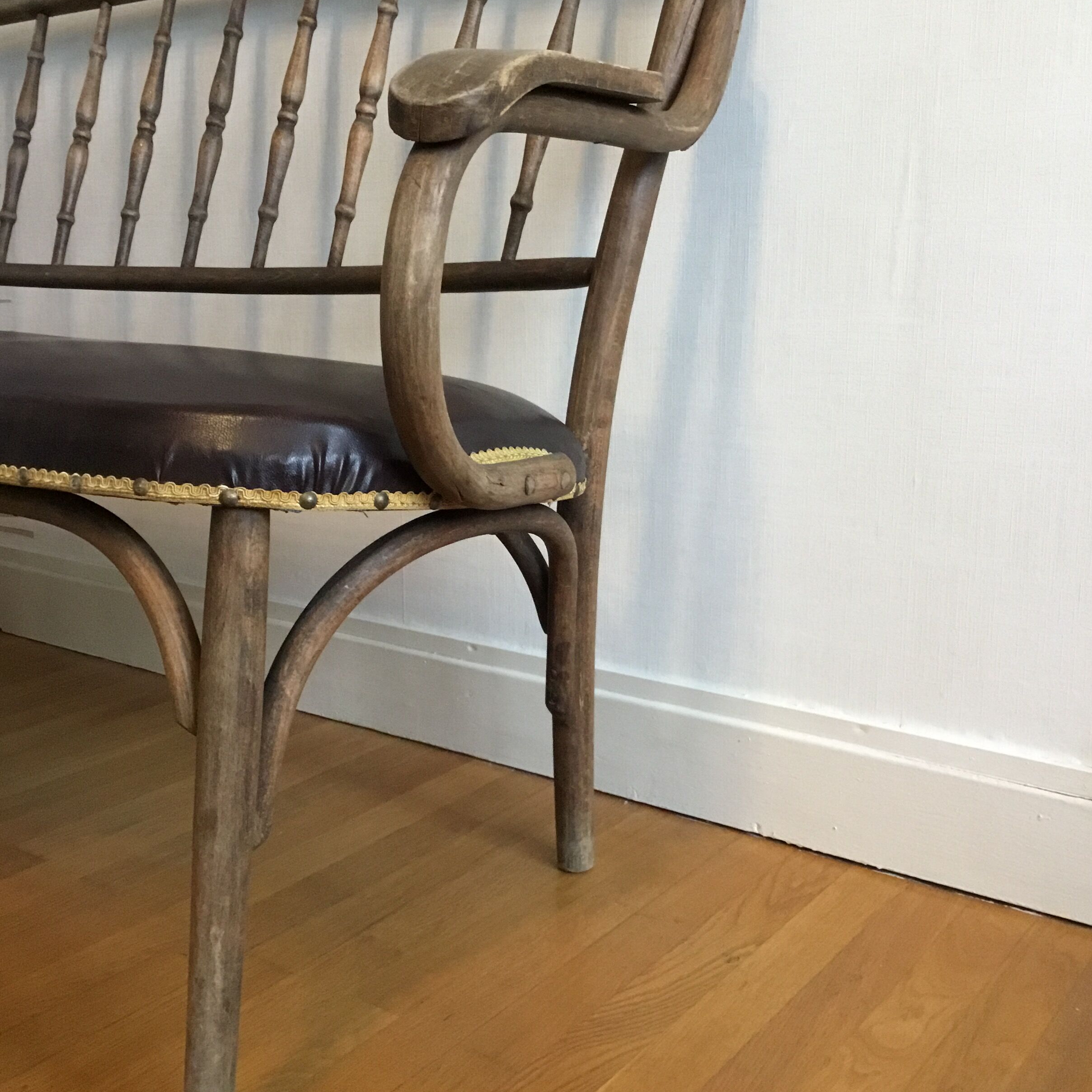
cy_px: 561
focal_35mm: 37
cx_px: 546
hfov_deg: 44.9
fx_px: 1321
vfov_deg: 44.9
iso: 250
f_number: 2.4
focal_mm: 3.3
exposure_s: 1/33
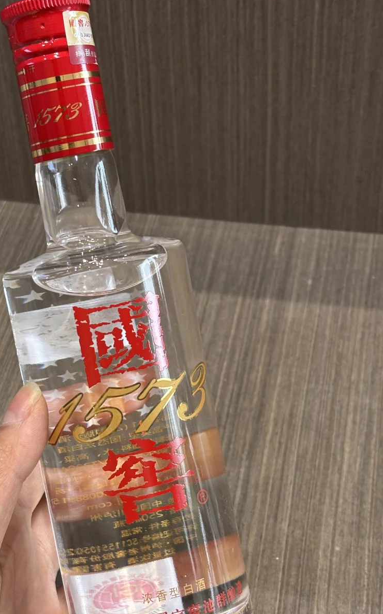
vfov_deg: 30.6
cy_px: 341
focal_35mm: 67
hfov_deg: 19.3
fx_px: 1120
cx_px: 109
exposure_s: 1/50
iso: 50
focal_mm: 5.96
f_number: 1.6
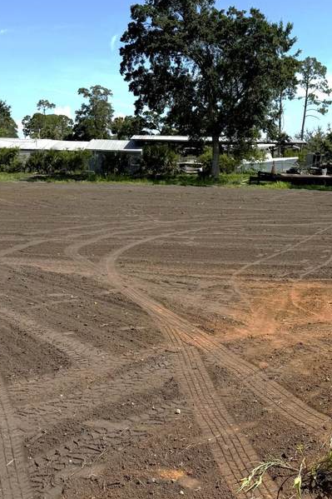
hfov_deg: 33.2
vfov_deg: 48.5
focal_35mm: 40
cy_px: 262
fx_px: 554
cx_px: 207
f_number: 1.78
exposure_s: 1/11905
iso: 80
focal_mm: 6.76
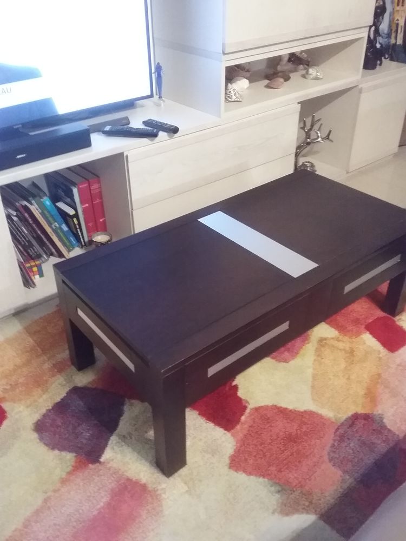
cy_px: 270
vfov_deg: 58.4
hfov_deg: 45.4
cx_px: 203
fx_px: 485
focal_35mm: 31
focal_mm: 3.3
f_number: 2.2
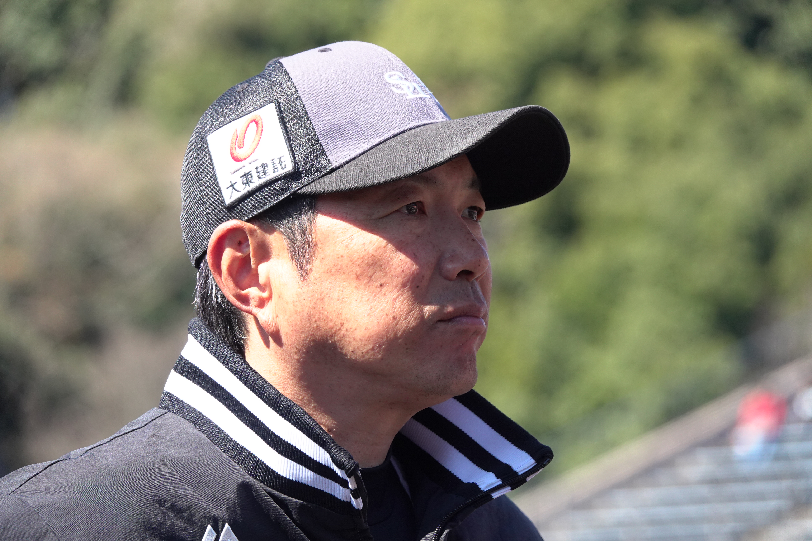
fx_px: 6518
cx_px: 406
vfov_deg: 4.8
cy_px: 270
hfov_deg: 7.1
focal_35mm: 289
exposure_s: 1/1250
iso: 500
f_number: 4
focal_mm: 105.83
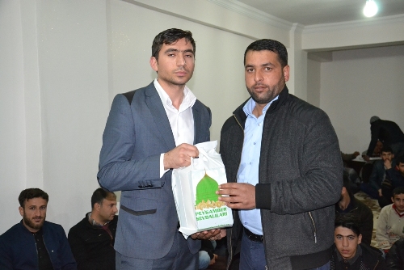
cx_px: 202
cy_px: 135
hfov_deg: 49.5
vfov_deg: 34.3
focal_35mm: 39
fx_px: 438
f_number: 4
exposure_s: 1/60
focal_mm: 26
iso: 3200
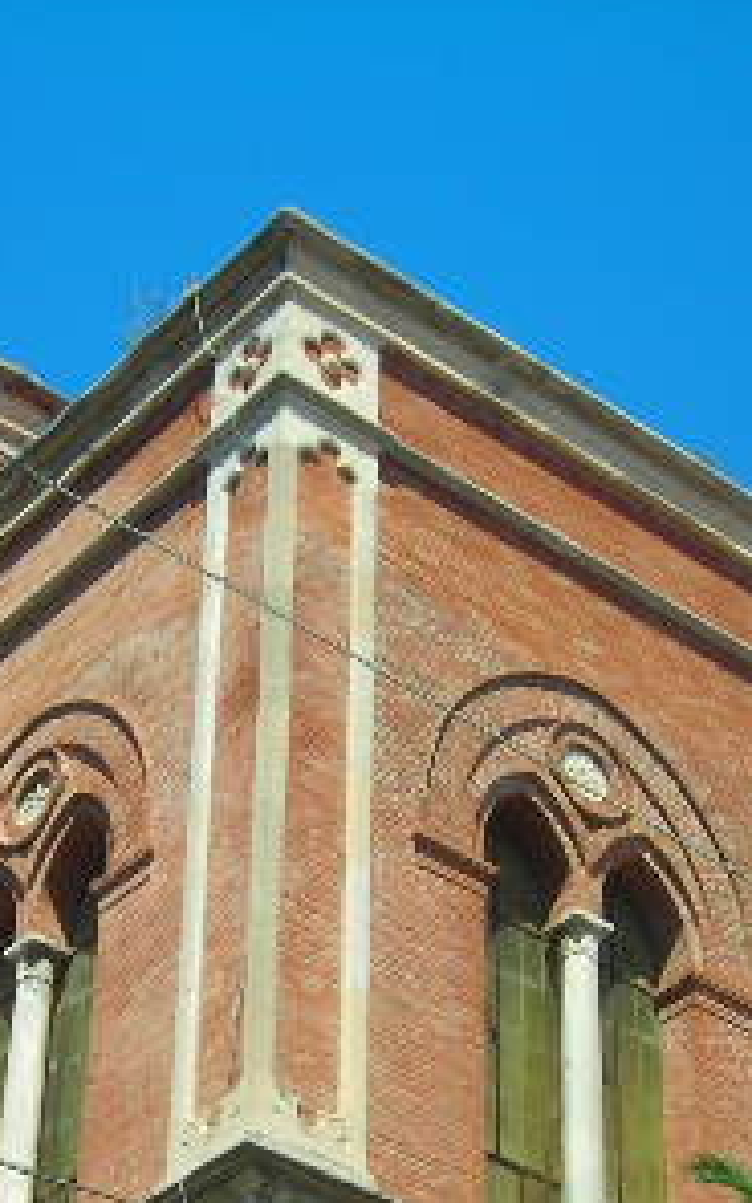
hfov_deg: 15.0
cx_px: 240
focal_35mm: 87
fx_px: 2853
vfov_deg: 23.5
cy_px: 955
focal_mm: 6.3
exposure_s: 1/150
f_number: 6.4
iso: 50
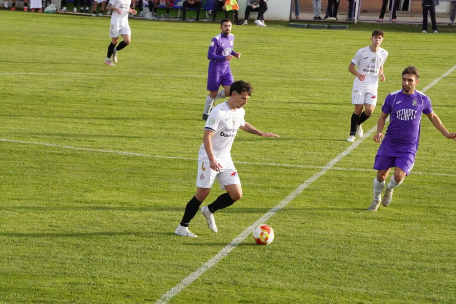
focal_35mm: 202
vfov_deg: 6.8
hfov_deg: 10.2
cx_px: 228
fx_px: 2563
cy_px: 152
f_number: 13
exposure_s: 1/2000
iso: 6400
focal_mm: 135
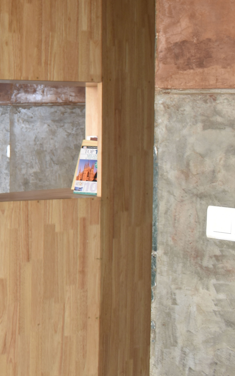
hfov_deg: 14.4
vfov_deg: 26.0
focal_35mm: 78
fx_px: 799
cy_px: 71
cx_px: -210
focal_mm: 20
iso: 200
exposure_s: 1/3
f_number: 10
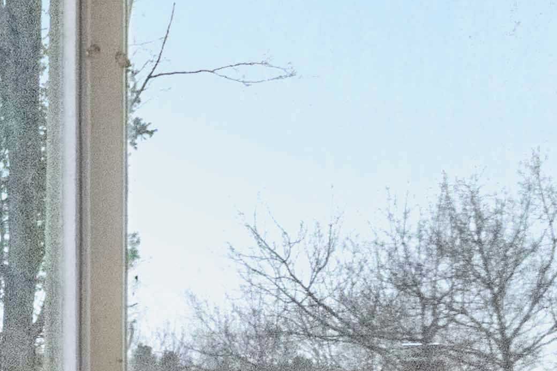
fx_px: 2088
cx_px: -377
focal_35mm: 135
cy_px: 486
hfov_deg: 13.9
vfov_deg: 10.0
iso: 3200
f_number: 8
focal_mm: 17
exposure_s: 1/60
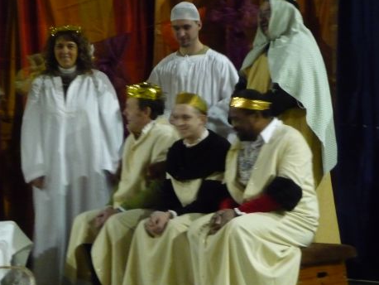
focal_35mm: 197
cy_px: 163
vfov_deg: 7.5
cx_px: 223
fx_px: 2158
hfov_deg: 10.0
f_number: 4.8
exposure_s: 1/8
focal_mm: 24.1
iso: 800
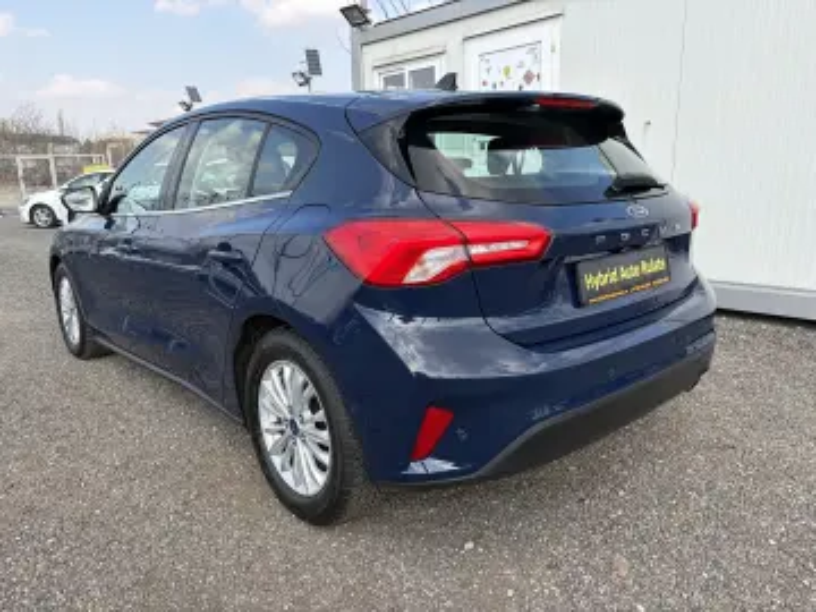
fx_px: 613
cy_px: 306
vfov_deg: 53.1
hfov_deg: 67.3
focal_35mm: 26
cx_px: 408
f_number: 1.6
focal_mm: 5.96
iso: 50
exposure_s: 1/895
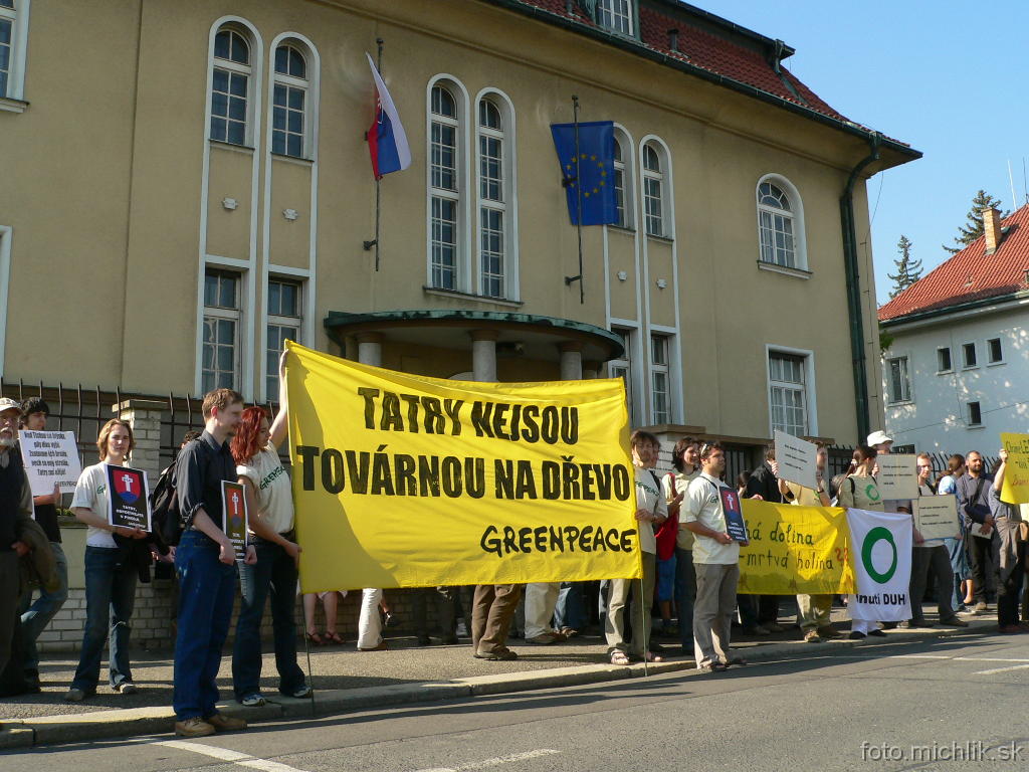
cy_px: 386
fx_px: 1100
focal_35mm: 37
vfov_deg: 38.7
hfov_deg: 50.1
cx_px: 514
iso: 100
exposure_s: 1/320
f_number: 5.2
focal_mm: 6.1
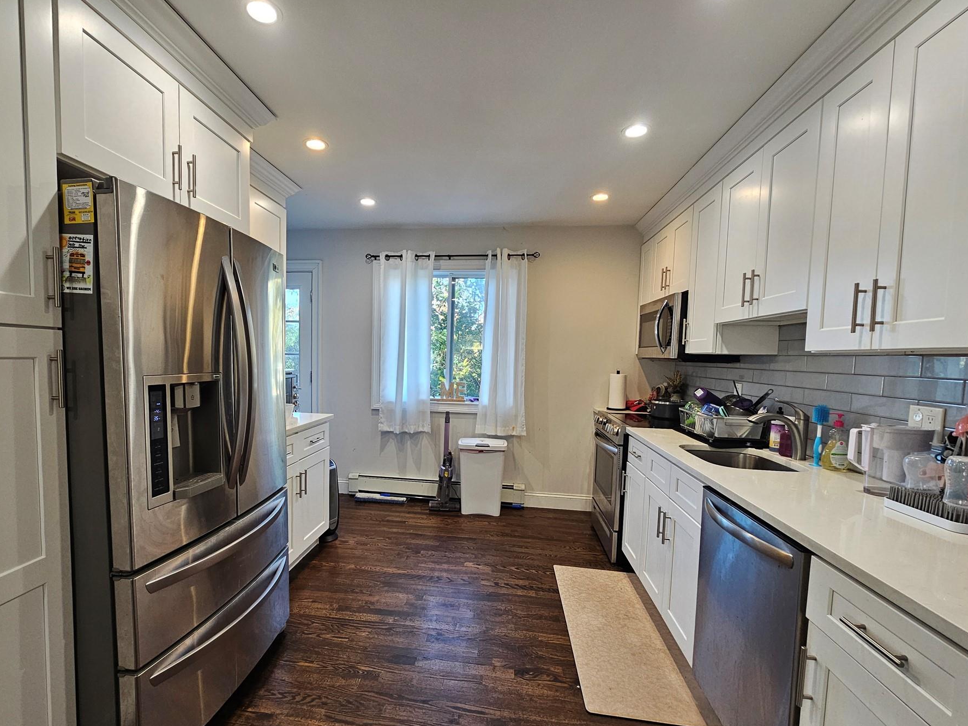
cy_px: 388
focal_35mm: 15
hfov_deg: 97.9
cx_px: 442
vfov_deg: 81.6
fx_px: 419
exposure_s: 1/77.4
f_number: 2.2
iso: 200
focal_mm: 2.2
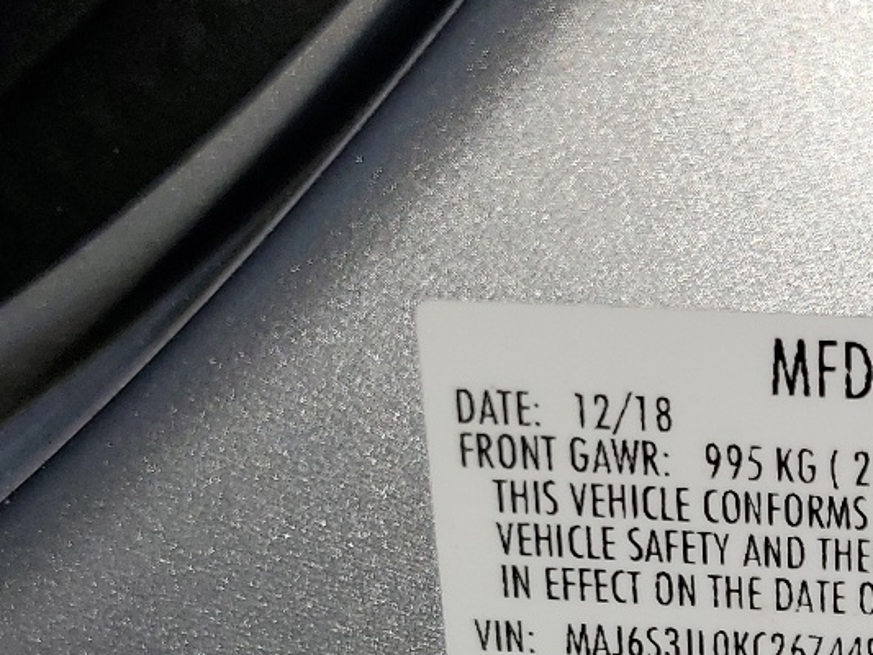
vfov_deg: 17.6
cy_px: 874
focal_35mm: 78
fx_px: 1968
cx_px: 1094
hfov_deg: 22.7
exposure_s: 1/256
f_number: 1.5
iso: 50
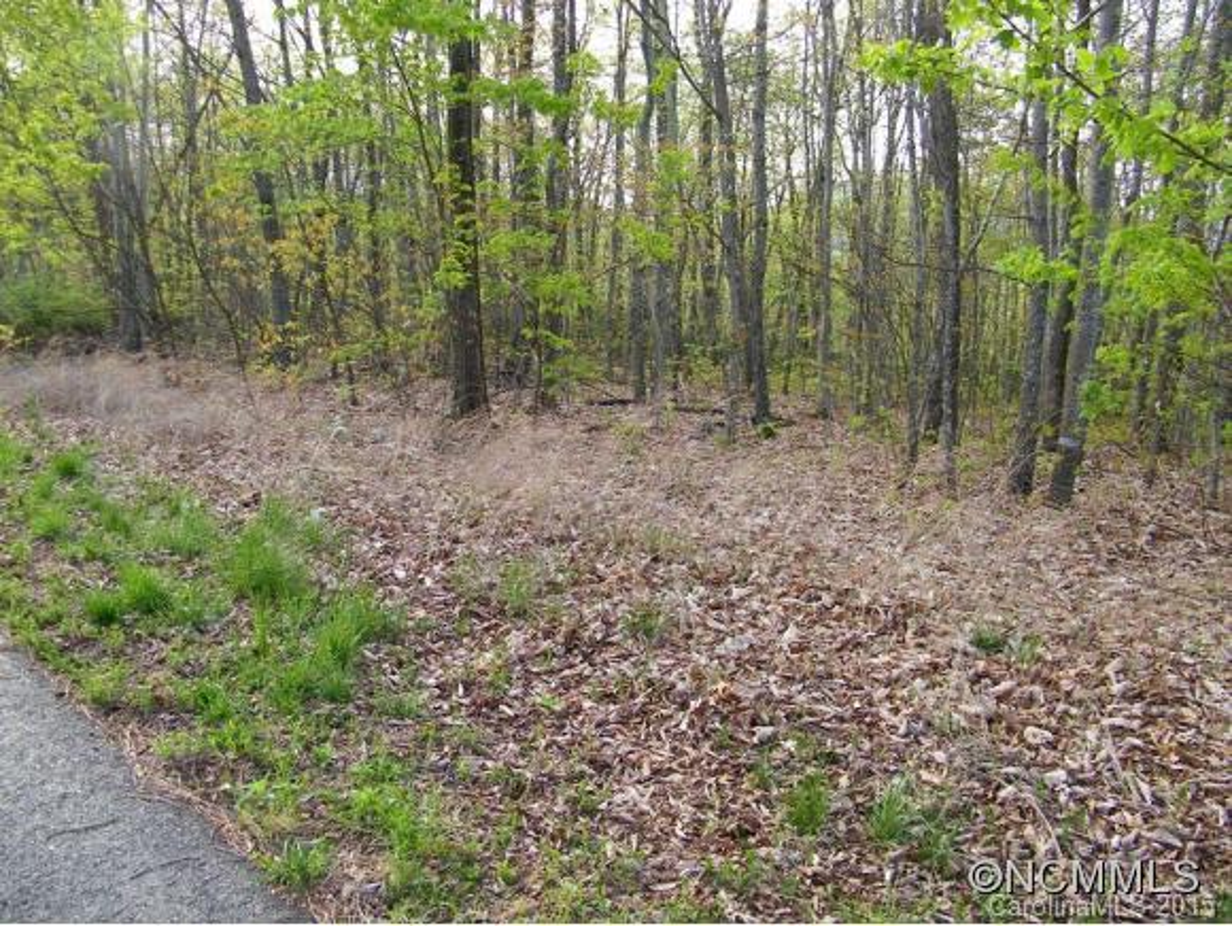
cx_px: 616
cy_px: 463
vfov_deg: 49.8
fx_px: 997
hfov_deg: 63.4
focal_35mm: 28
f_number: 3.5
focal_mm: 5
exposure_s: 1/80
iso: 80
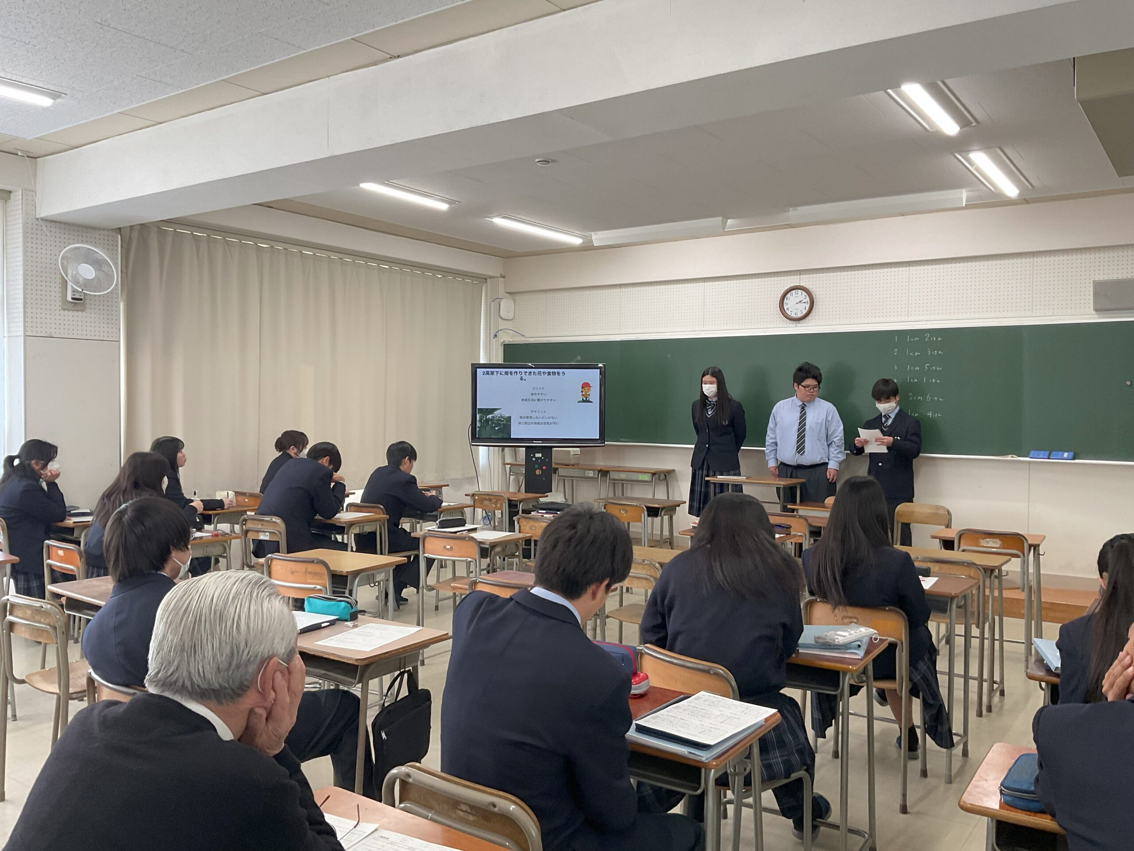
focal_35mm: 29
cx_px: 567
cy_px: 426
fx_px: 950
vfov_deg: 48.2
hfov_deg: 61.7
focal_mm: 3
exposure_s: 1/120
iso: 64
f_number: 1.8
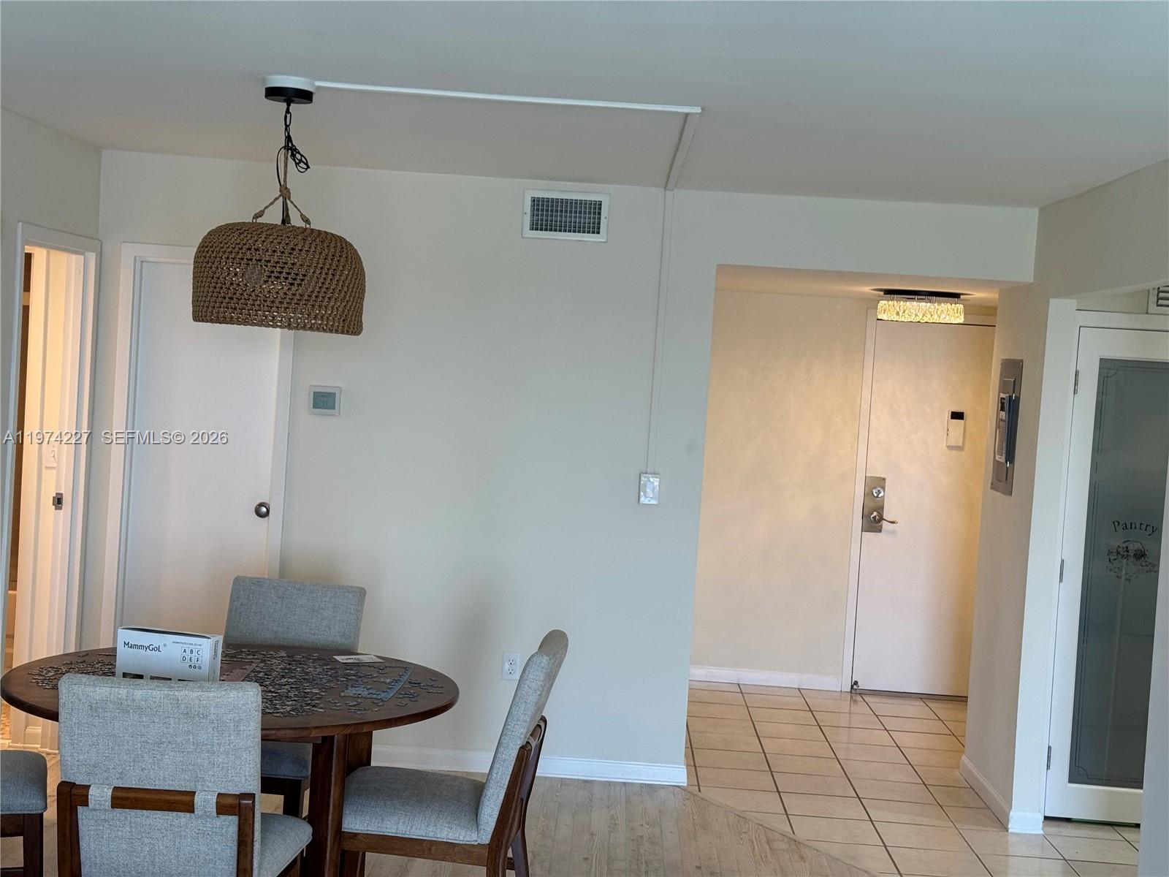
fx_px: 1621
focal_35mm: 48
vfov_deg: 30.3
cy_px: 438
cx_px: 584
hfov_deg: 39.7
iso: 100
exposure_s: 1/120
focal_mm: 6.76
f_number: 1.78
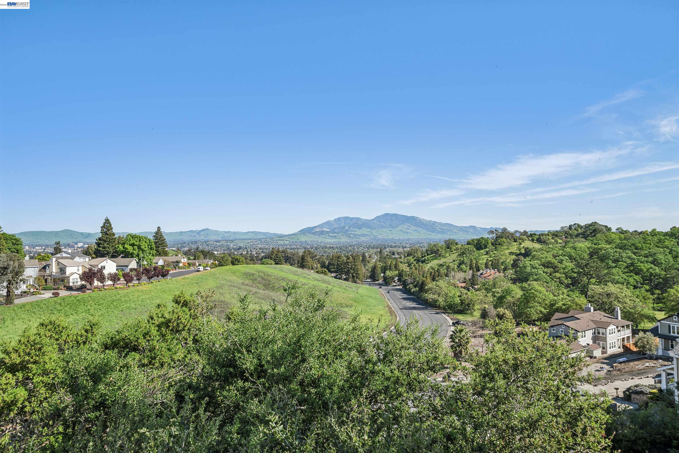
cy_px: 226
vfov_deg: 53.1
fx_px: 453
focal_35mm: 24
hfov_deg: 73.7
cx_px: 340
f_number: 9
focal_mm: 24
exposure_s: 1/400
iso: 250
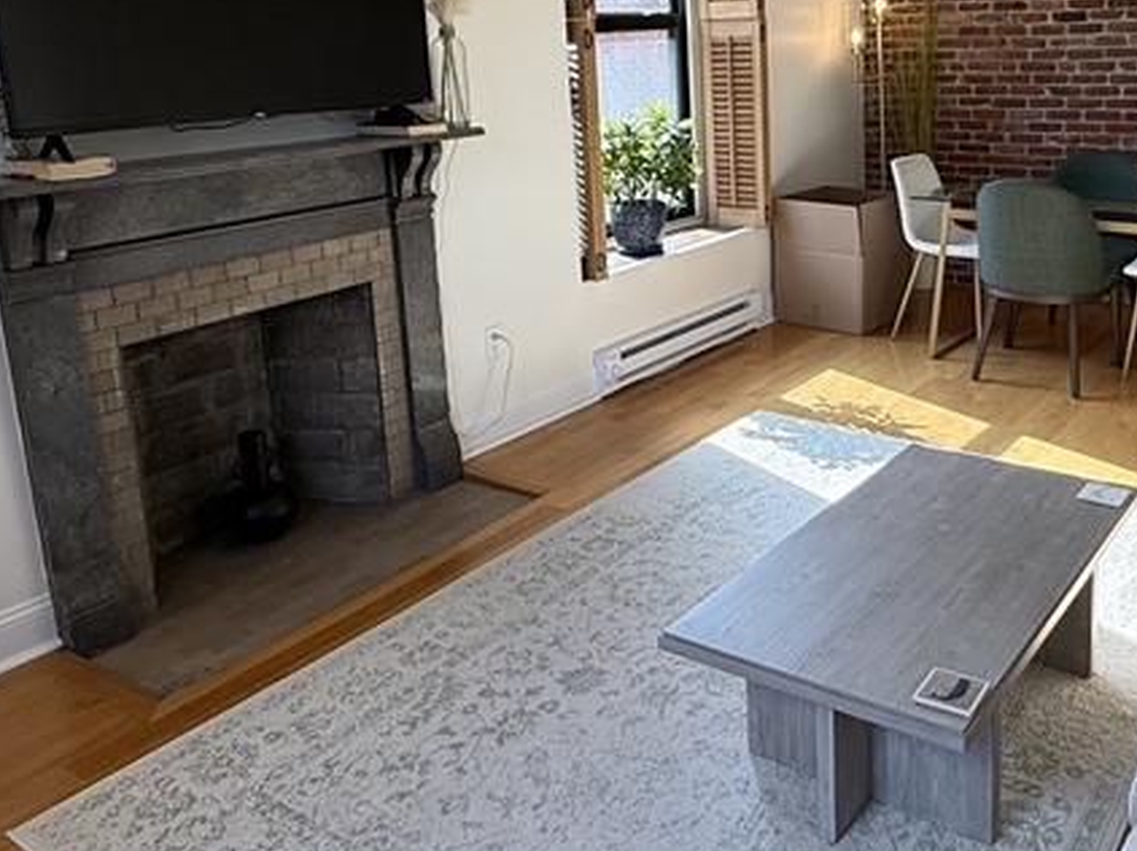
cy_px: 240
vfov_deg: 40.8
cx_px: 765
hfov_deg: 52.9
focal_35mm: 34
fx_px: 1116
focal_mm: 2.22
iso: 80
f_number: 2.2
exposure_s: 1/120
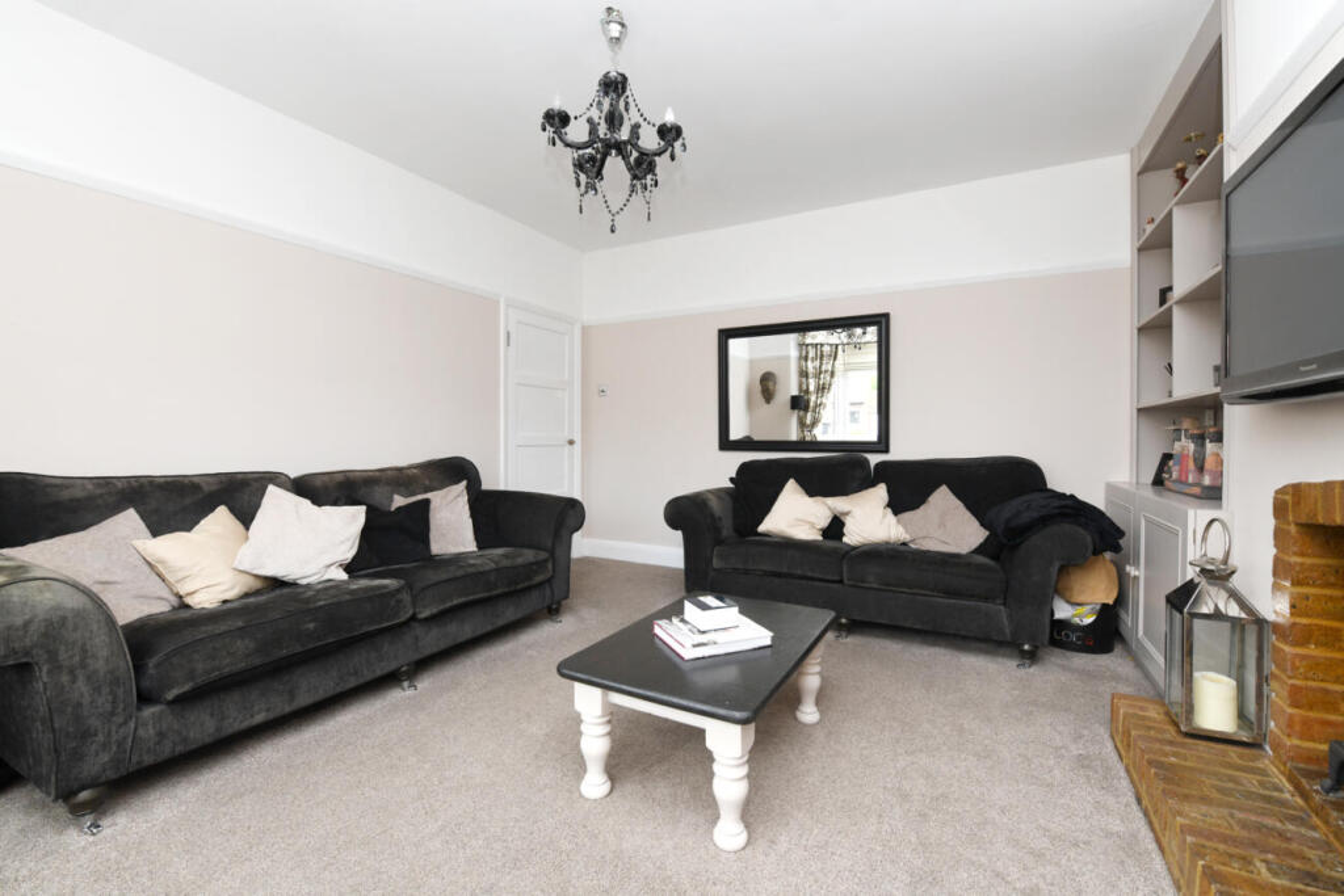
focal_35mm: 15
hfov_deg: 100.4
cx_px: 672
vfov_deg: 77.3
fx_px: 560
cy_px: 448
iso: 640
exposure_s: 1/60
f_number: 11
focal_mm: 15
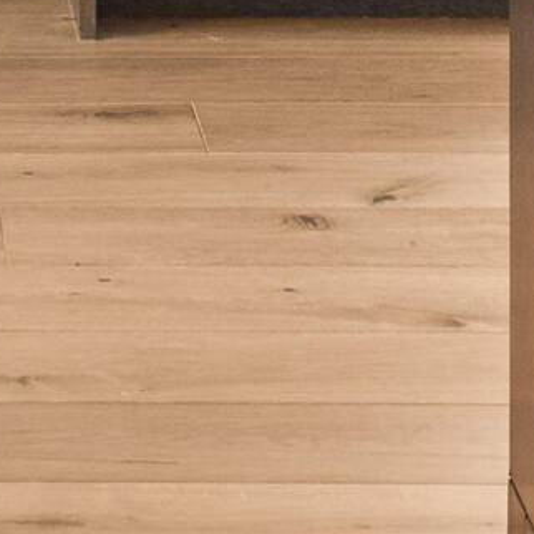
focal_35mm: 198
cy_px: -988
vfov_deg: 7.8
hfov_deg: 8.4
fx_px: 3456
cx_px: -536
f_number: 11
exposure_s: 1/4
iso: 400
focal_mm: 25
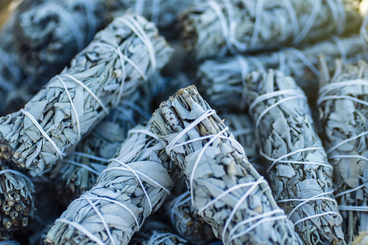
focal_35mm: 127
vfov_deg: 10.8
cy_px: 122
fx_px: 1298
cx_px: 184
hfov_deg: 16.1
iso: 100
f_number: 2.2
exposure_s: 1/400
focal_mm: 85
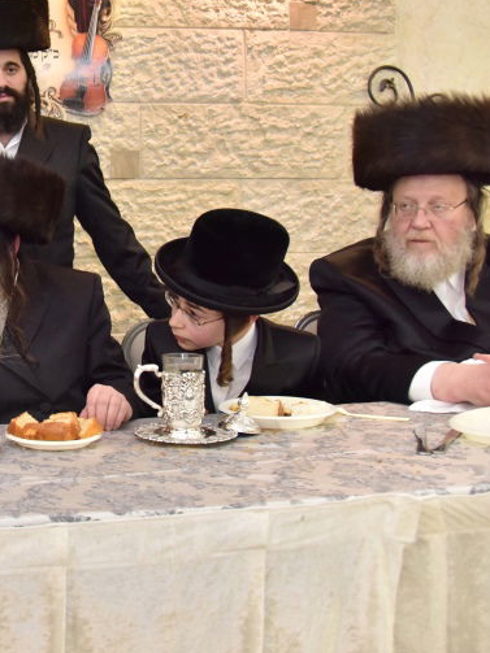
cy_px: 250
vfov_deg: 40.2
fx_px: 887
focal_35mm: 47
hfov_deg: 28.0
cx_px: -53
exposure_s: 1/160
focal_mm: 24
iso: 2000
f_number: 4
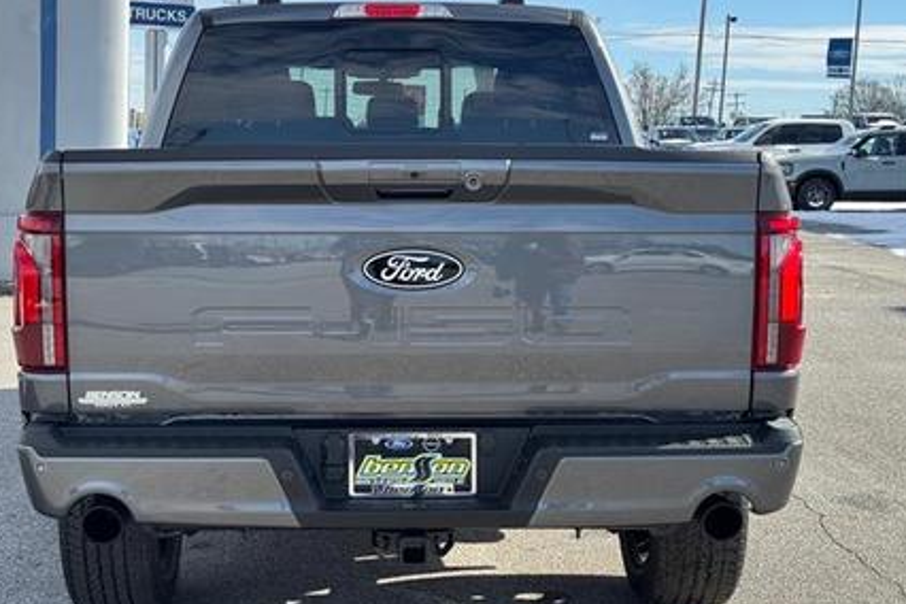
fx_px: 1485
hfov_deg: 33.9
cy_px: 317
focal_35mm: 59
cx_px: 419
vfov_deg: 23.0
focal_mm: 6.76
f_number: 1.78
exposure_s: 1/1637
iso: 64
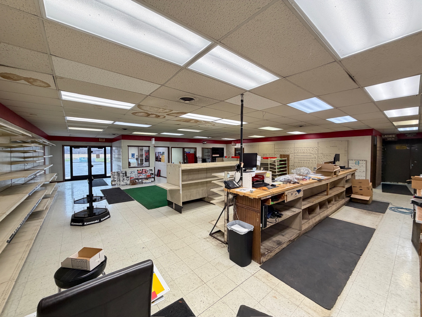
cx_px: 211
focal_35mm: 14
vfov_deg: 85.7
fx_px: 171
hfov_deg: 102.1
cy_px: 158
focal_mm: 2.22
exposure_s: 1/60
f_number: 2.2
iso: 250
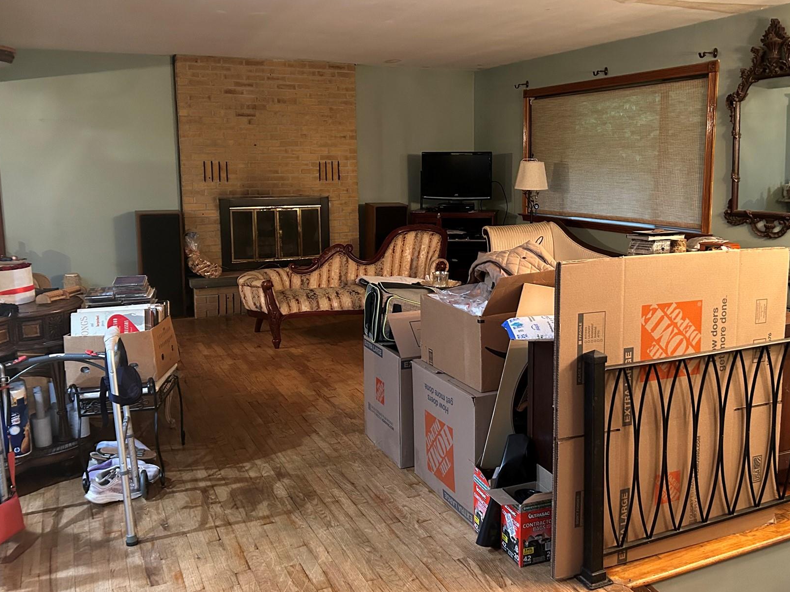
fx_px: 753
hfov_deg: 55.3
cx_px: 428
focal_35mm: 33
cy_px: 263
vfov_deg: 42.9
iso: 500
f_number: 1.5
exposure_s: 1/40
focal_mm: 5.7
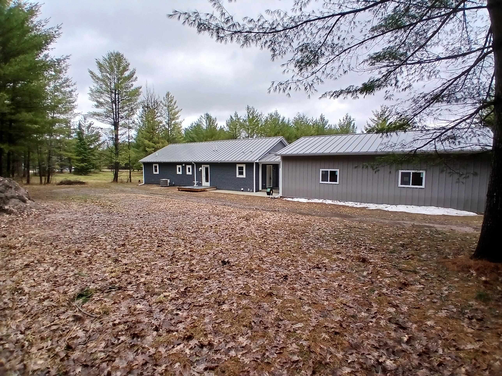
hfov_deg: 91.0
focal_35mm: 17
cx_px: 251
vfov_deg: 74.7
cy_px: 188
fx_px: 247
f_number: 2.2
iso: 50
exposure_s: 1/476
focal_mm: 1.4
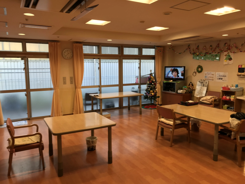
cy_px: 92
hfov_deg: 63.4
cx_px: 122
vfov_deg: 49.7
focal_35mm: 28
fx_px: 198
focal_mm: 3.99
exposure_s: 1/50
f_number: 1.8
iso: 25
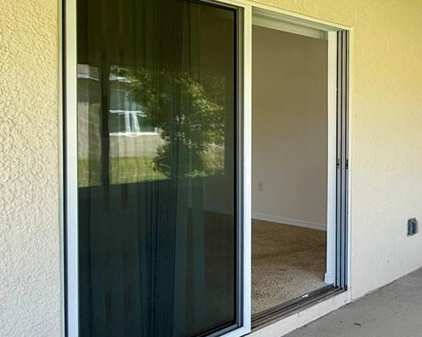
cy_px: 131
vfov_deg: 39.0
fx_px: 475
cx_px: 454
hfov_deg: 39.9
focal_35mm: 38
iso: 50
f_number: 2.2
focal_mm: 2.22
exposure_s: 1/120
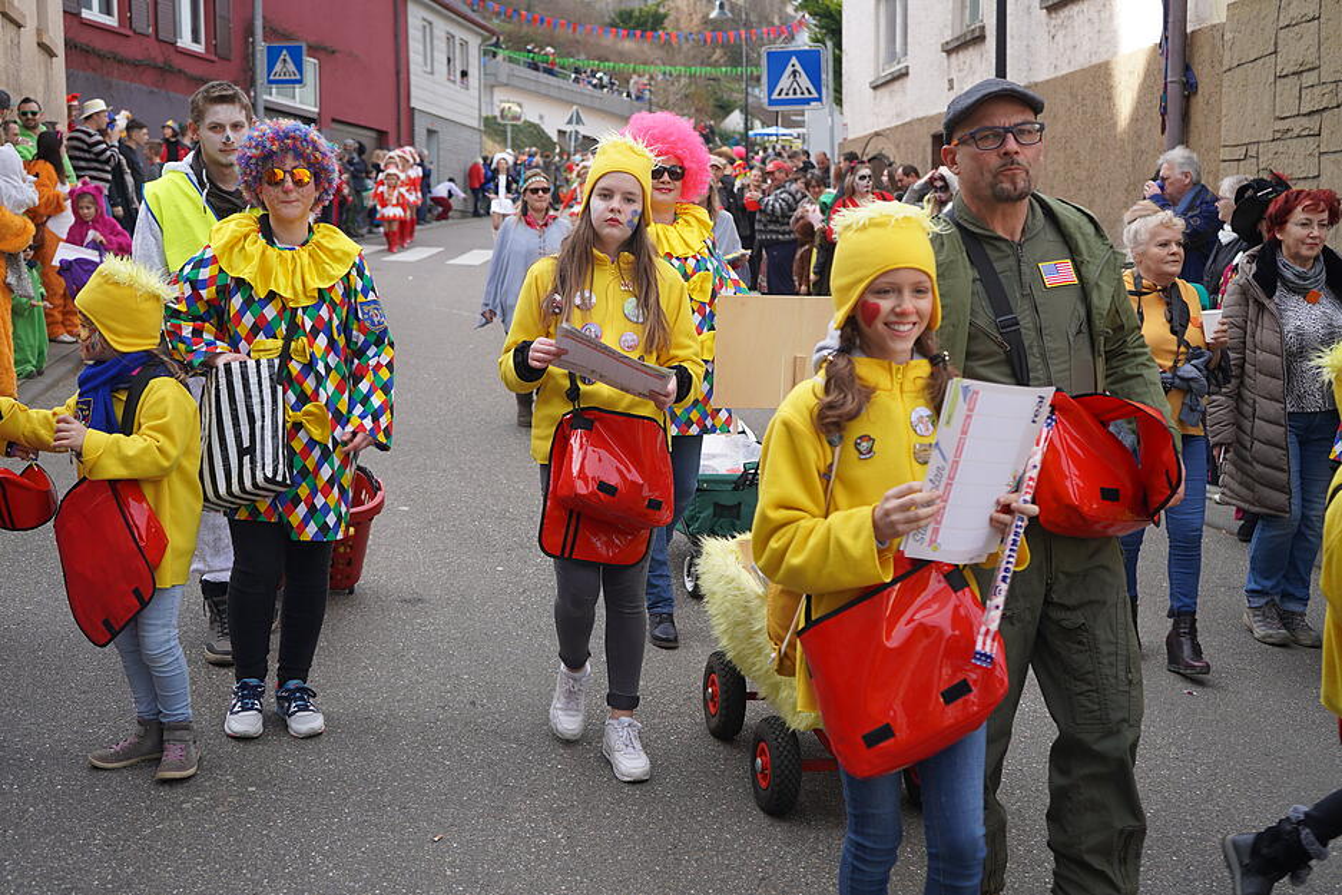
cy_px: 448
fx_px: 1454
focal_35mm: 39
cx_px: 671
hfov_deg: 49.5
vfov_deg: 34.2
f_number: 4.5
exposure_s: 1/200
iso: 100
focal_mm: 39
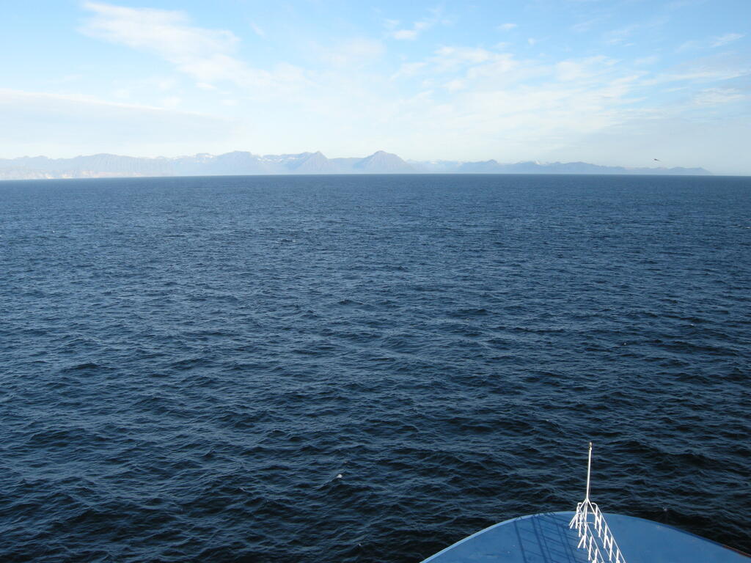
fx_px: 759
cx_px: 376
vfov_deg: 40.7
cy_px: 282
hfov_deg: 52.6
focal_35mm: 35
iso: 100
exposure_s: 1/271
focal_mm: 7.5
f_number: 5.4
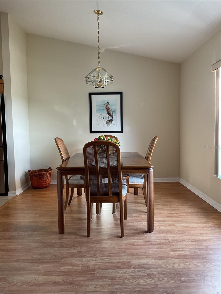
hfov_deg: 48.2
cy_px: 147
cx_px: 110
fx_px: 247
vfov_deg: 61.7
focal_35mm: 29
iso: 80
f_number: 1.8
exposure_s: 1/60
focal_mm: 3
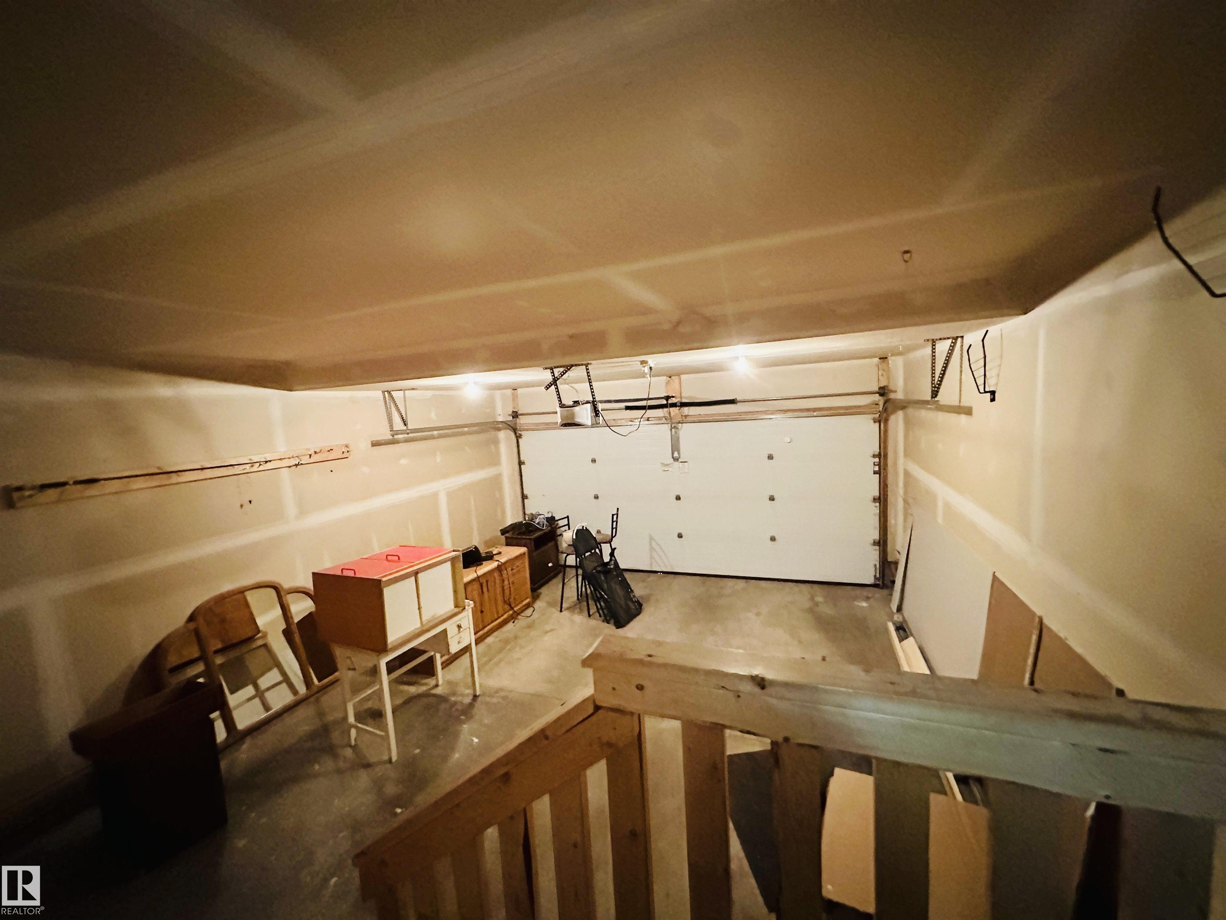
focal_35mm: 14
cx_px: 613
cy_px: 460
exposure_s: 1/40
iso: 1250
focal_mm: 2.22
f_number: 2.2
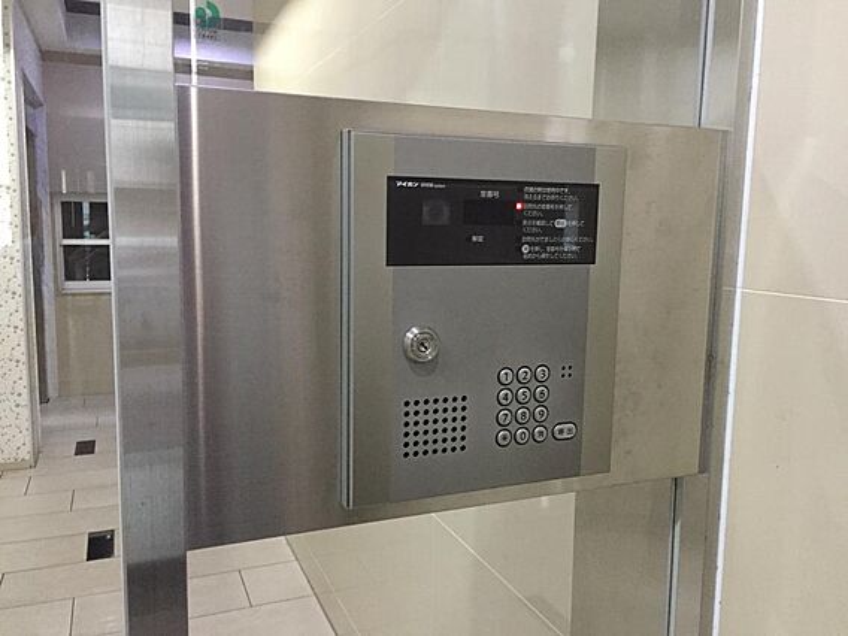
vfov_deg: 48.2
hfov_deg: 61.7
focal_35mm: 29
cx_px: 424
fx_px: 710
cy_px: 318
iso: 320
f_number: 2.2
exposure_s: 1/15
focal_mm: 4.15
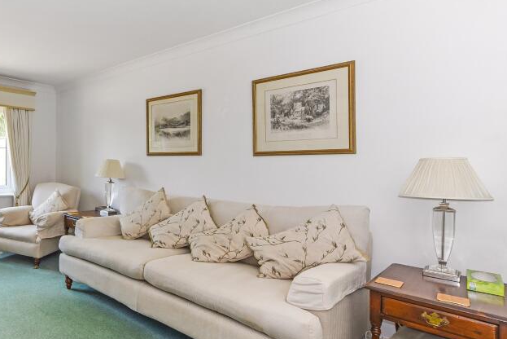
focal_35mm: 23
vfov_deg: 55.2
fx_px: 324
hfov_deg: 69.2
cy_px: 170
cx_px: 107
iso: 400
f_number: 8
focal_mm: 14
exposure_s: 1/20
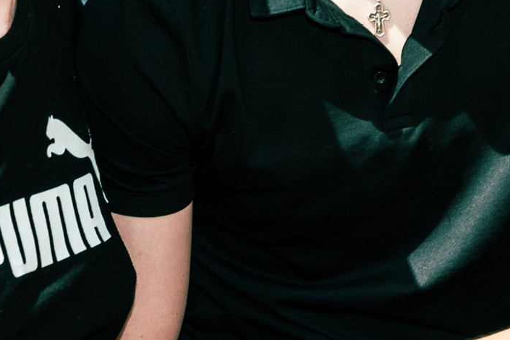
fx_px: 2521
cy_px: -151
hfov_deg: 11.5
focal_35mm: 178
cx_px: 224
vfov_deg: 7.6
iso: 200
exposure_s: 1/200
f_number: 6.3
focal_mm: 49
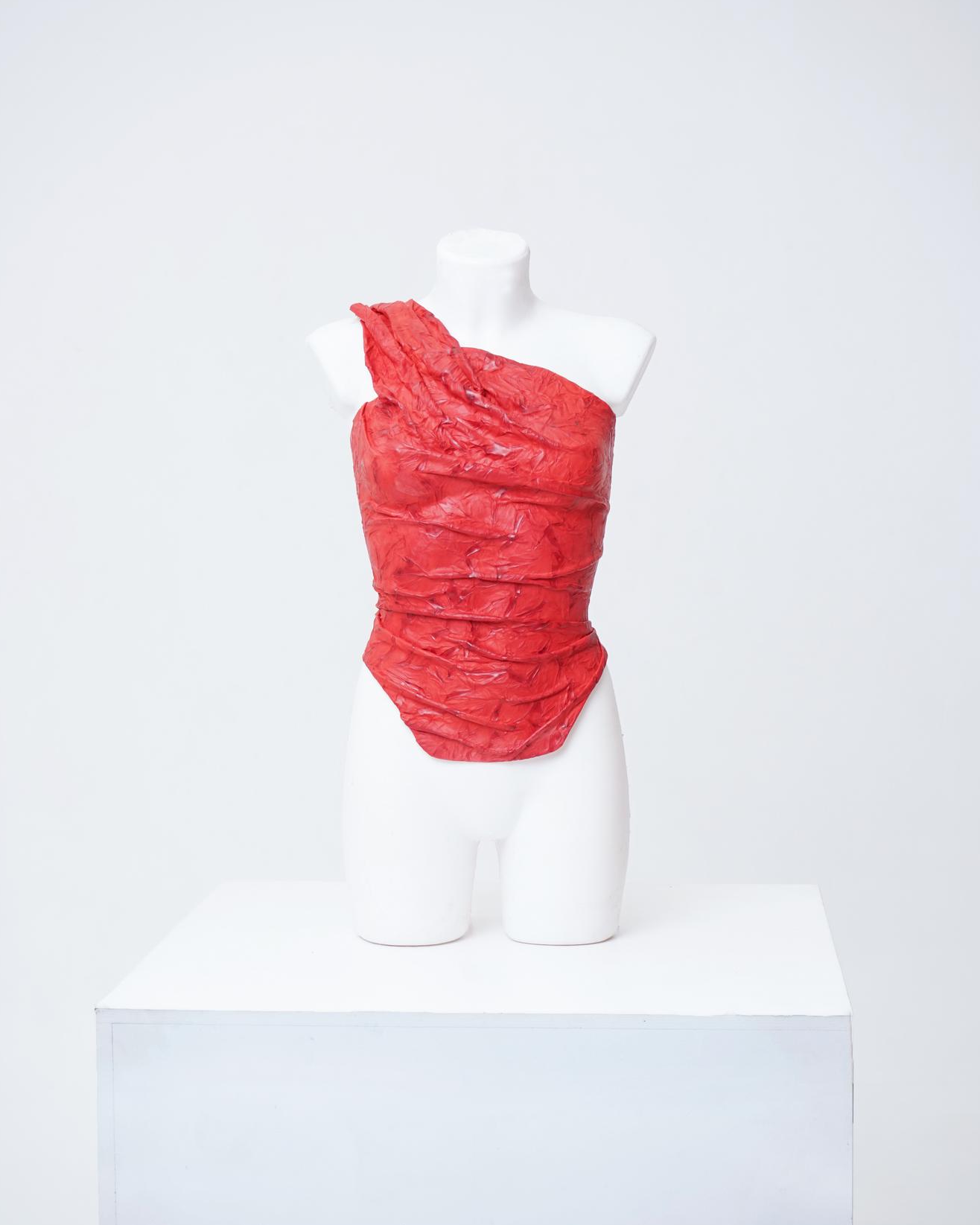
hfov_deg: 21.0
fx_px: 2647
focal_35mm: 73
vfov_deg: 26.1
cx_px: 491
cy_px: 574
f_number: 7.1
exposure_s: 1/125
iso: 250
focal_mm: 64
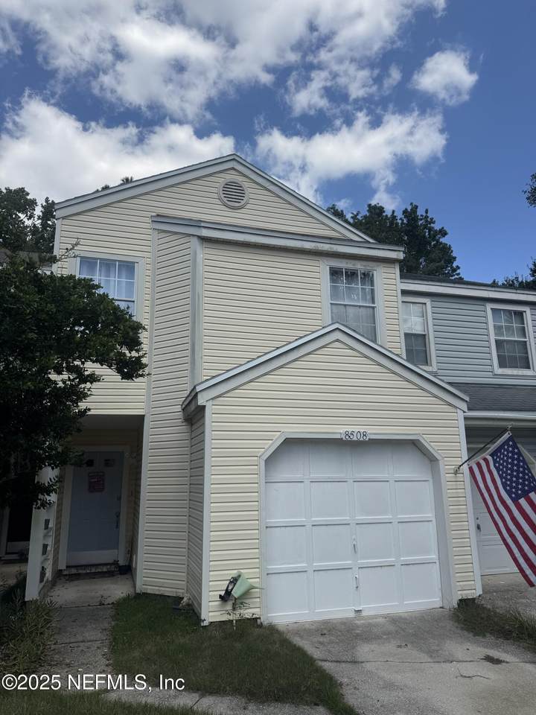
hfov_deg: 56.8
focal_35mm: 24
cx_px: 268
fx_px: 495
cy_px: 358
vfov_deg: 71.6
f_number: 1.78
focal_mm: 6.76
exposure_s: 1/5348
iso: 80
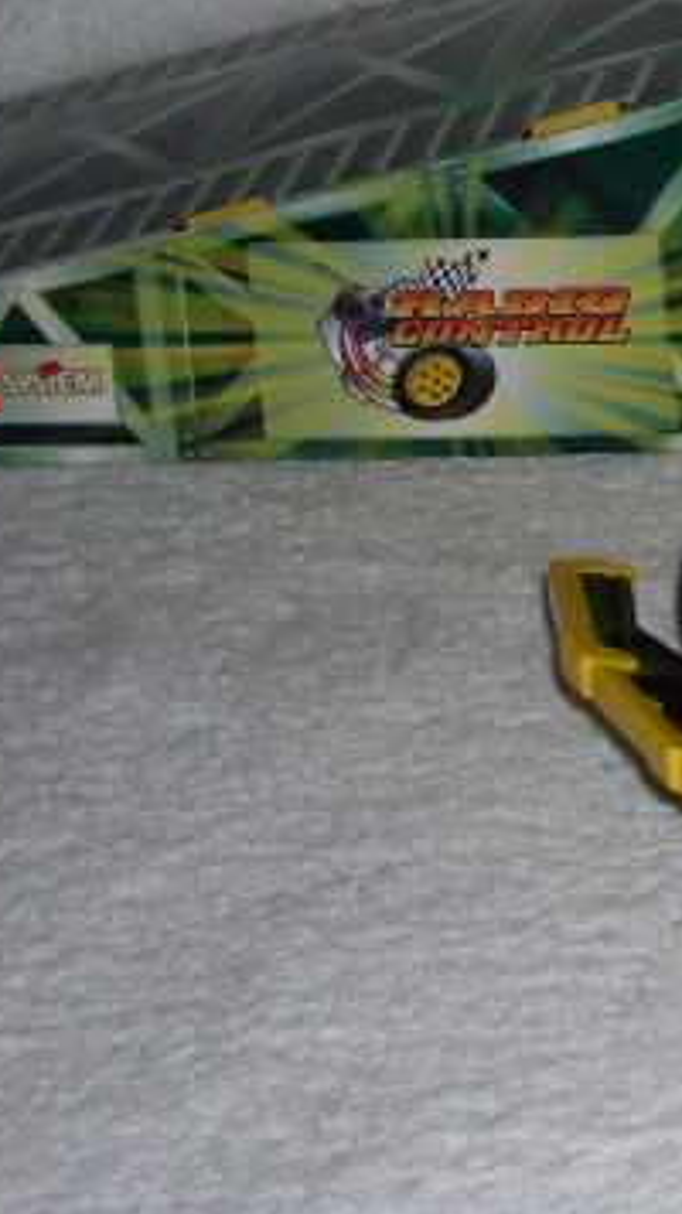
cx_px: 1586
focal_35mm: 119
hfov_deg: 9.2
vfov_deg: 17.8
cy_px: 211
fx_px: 3829
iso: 100
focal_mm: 6.3
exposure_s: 1/45
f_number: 2.8
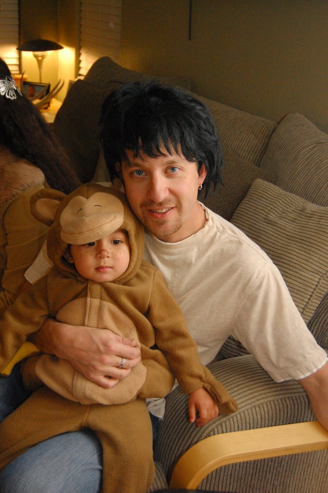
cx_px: 164
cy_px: 246
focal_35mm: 46
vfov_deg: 42.4
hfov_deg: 28.9
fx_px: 637
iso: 1600
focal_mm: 31
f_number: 4.5
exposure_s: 1/60
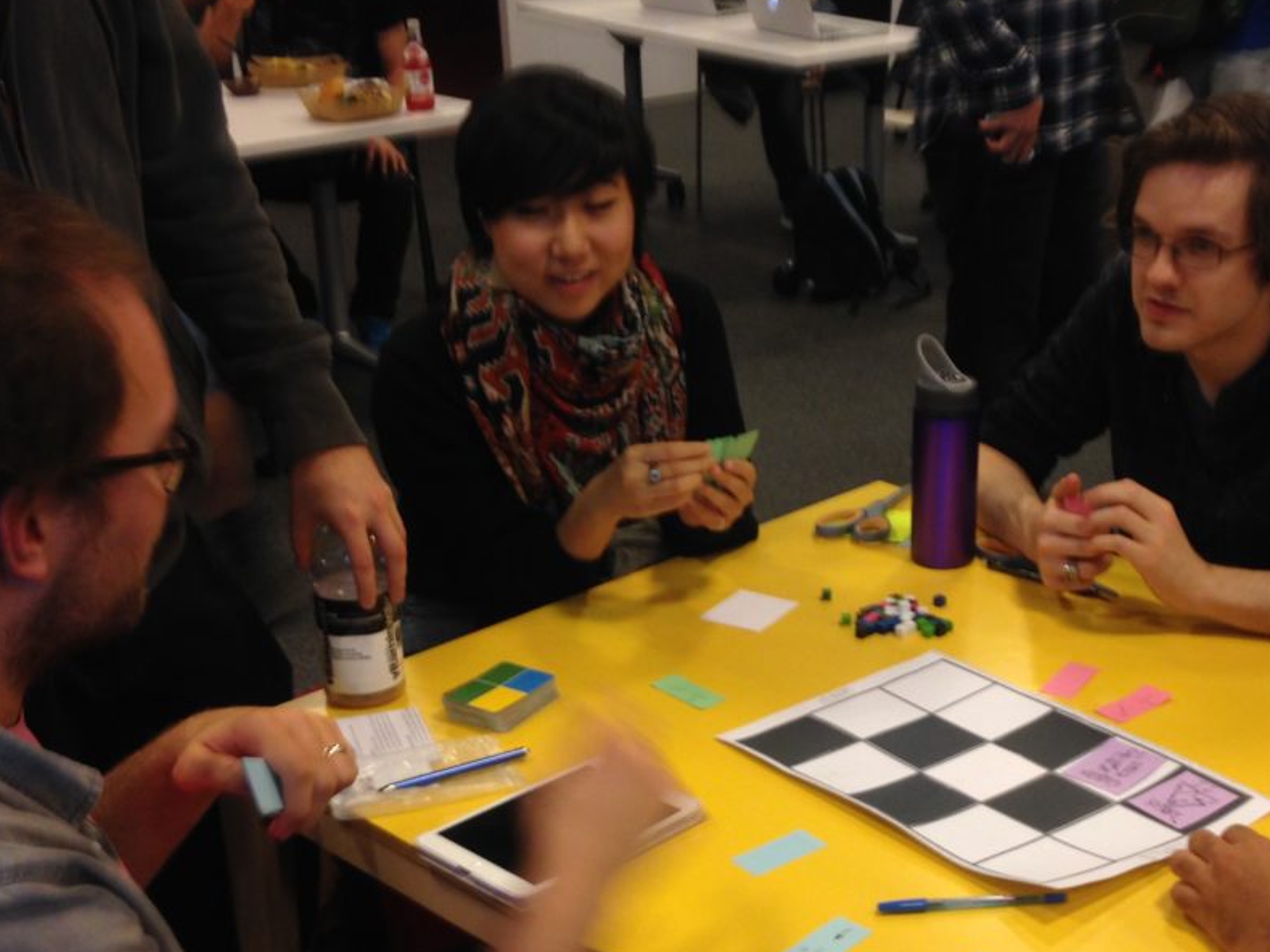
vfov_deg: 25.9
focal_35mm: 56
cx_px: 850
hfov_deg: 34.0
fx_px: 2054
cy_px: 634
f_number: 2.4
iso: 80
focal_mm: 4.12
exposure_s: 1/20
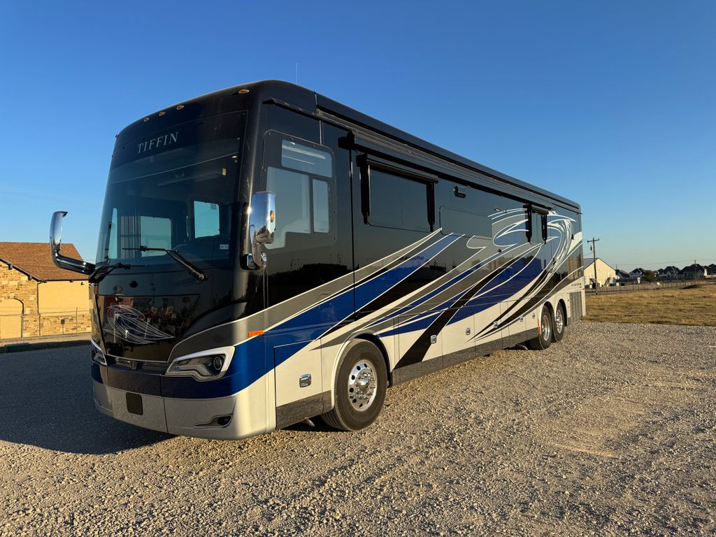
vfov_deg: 56.8
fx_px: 496
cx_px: 358
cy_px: 268
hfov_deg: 71.6
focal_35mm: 24
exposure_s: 1/3413
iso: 80
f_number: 1.78
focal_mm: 6.76
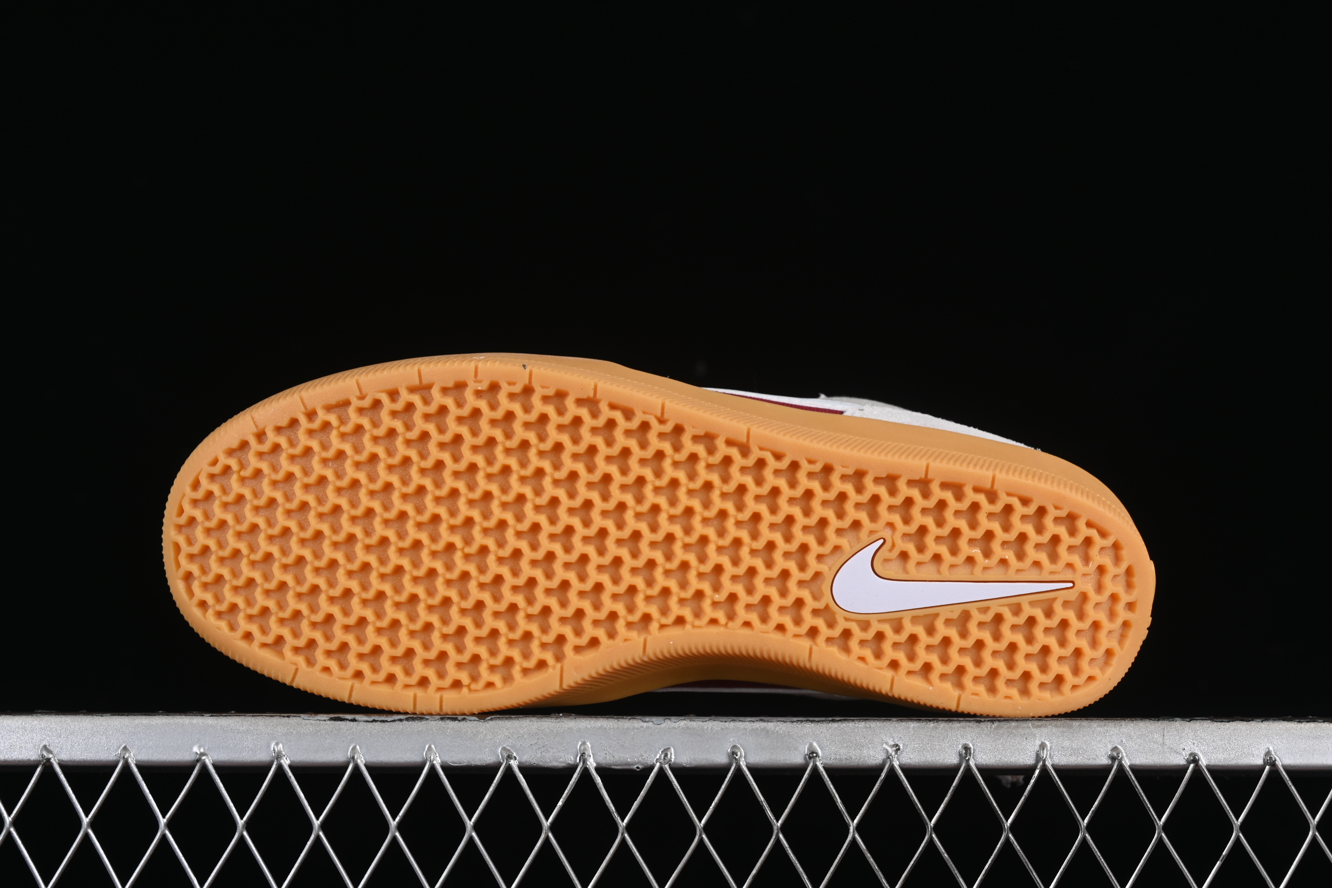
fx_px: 2775
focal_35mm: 75
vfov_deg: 18.2
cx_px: 666
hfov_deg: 27.0
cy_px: 444
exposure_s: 1/80
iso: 160
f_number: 8
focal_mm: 50
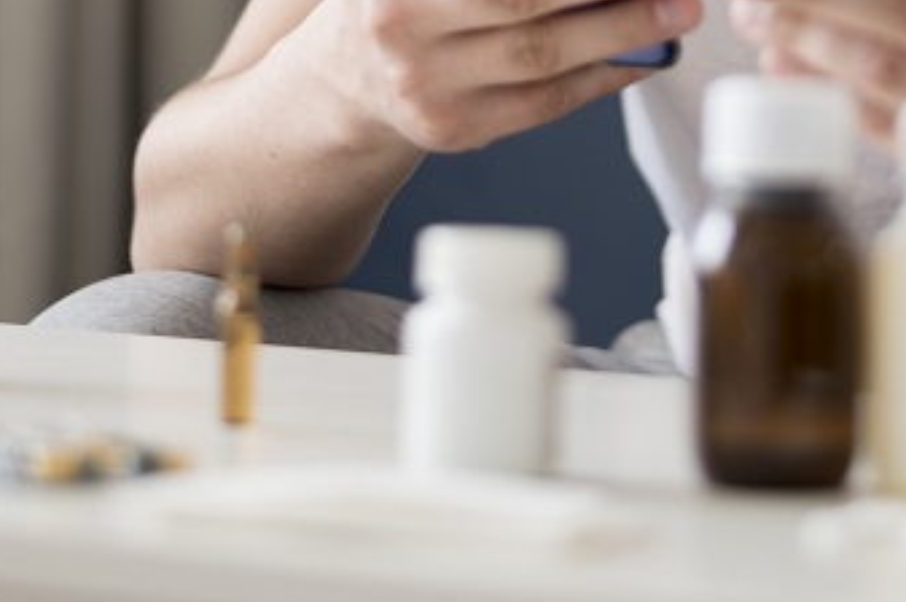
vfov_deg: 8.8
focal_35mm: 152
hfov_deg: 13.5
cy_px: -273
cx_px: 672
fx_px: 3822
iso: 160
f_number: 1.8
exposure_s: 1/160
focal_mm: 50
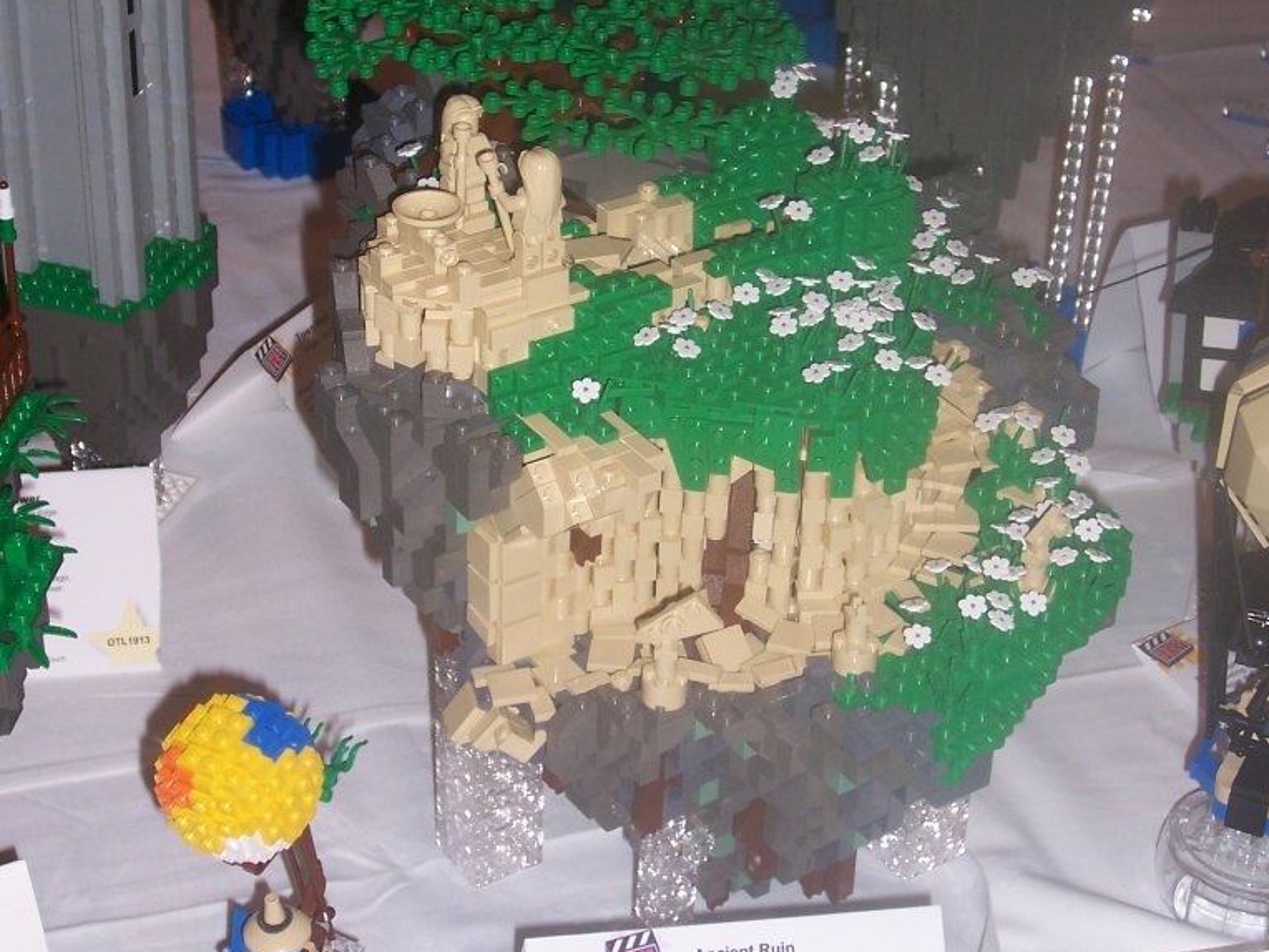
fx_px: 2603
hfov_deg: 27.4
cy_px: 374
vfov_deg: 20.7
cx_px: 636
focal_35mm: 71
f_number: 3.4
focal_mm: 8.6
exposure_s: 1/60
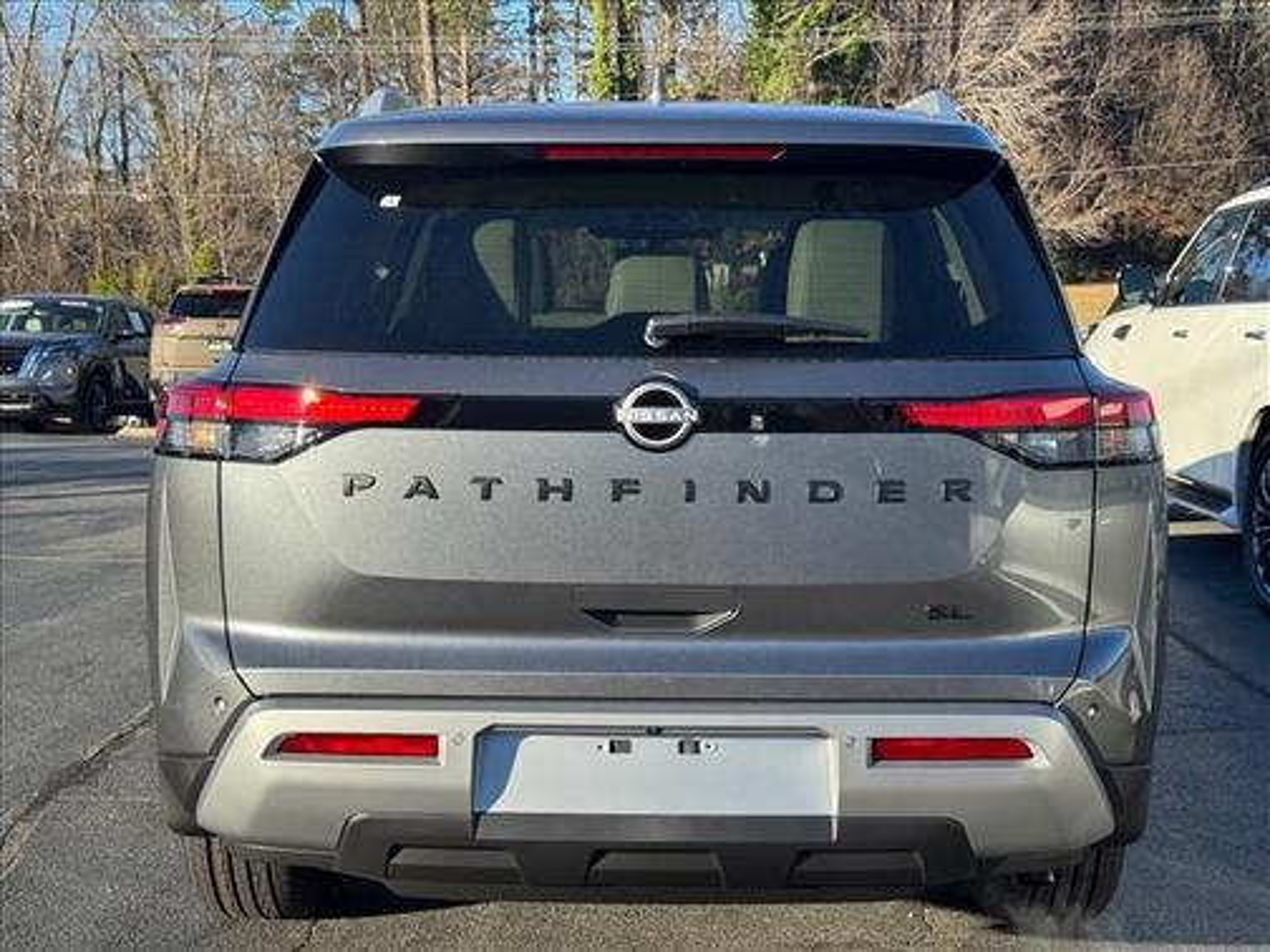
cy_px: 476
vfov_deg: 30.3
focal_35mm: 48
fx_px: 1761
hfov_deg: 39.7
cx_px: 635
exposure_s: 1/1427
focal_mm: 6.76
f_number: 1.78
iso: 64
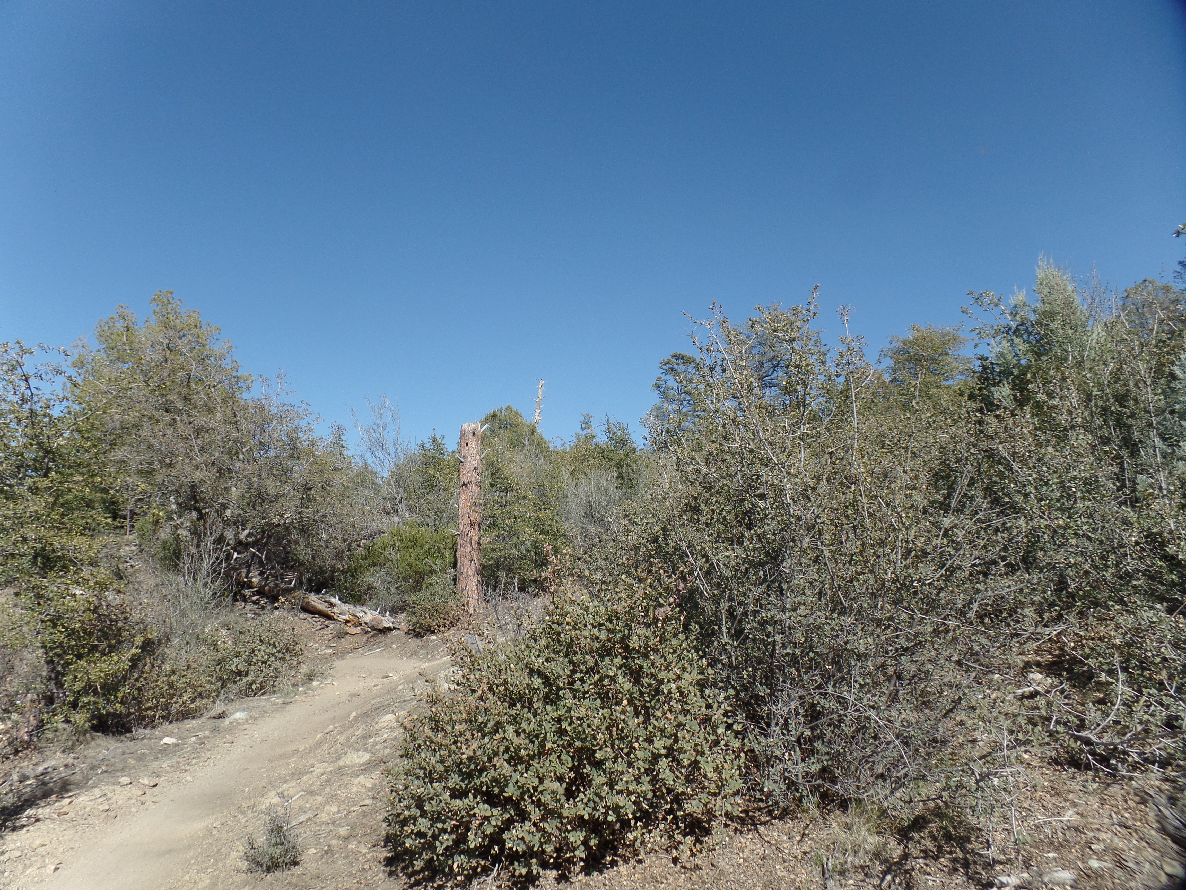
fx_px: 788
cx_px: 593
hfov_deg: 73.9
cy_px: 445
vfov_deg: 58.9
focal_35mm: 23
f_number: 3.5
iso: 80
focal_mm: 4.1
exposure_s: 1/750
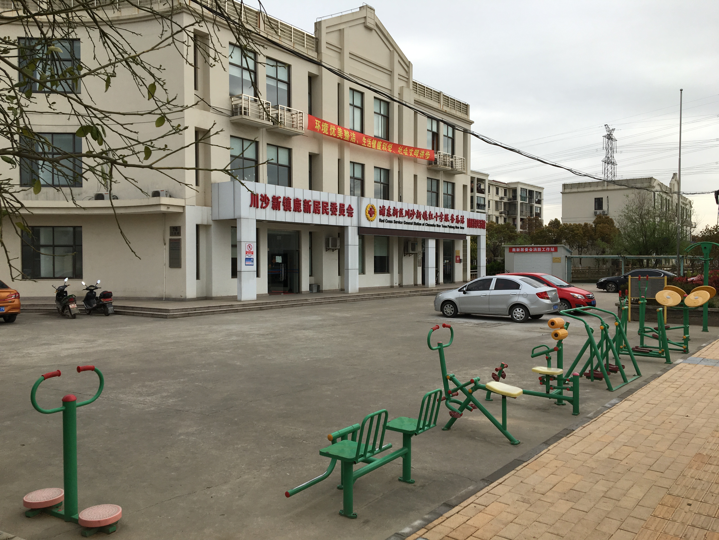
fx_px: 602
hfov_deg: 61.7
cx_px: 360
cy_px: 270
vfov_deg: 48.2
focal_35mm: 29
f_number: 2.2
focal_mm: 4.15
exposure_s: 1/1748
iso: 25
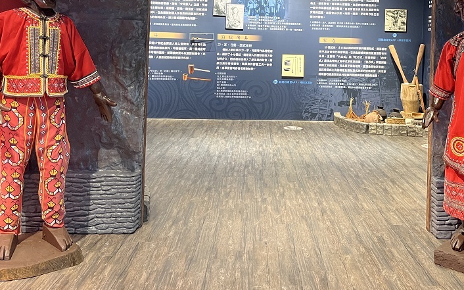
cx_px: 296
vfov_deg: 30.9
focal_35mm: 40
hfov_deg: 48.7
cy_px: 43
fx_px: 506
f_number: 1.6
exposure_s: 1/60
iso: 320
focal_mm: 5.1
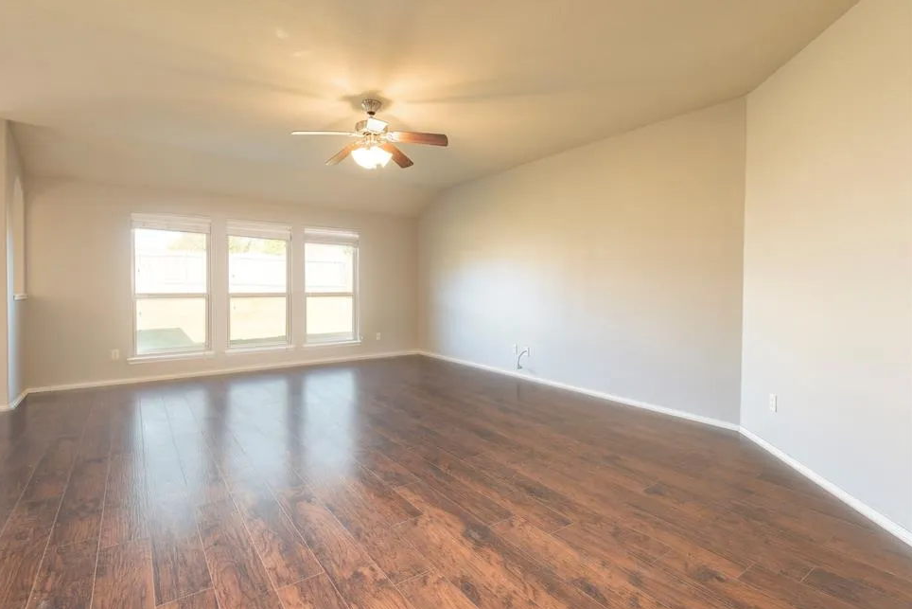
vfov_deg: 70.4
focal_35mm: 17
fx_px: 431
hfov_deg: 93.2
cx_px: 430
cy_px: 292
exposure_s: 1/3
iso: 100
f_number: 7.1
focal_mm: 16
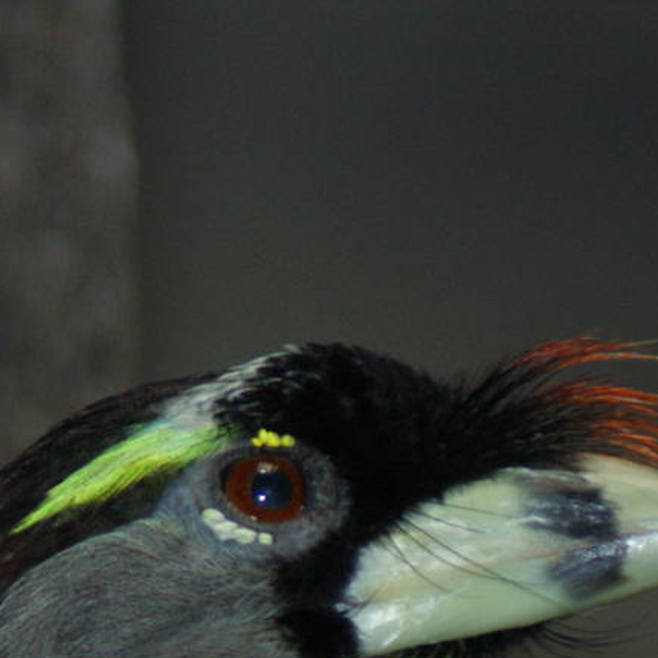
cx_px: 314
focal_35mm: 1418
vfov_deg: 1.2
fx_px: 30495
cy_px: 808
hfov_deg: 1.2
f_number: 5.6
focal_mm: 300
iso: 400
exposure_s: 1/125
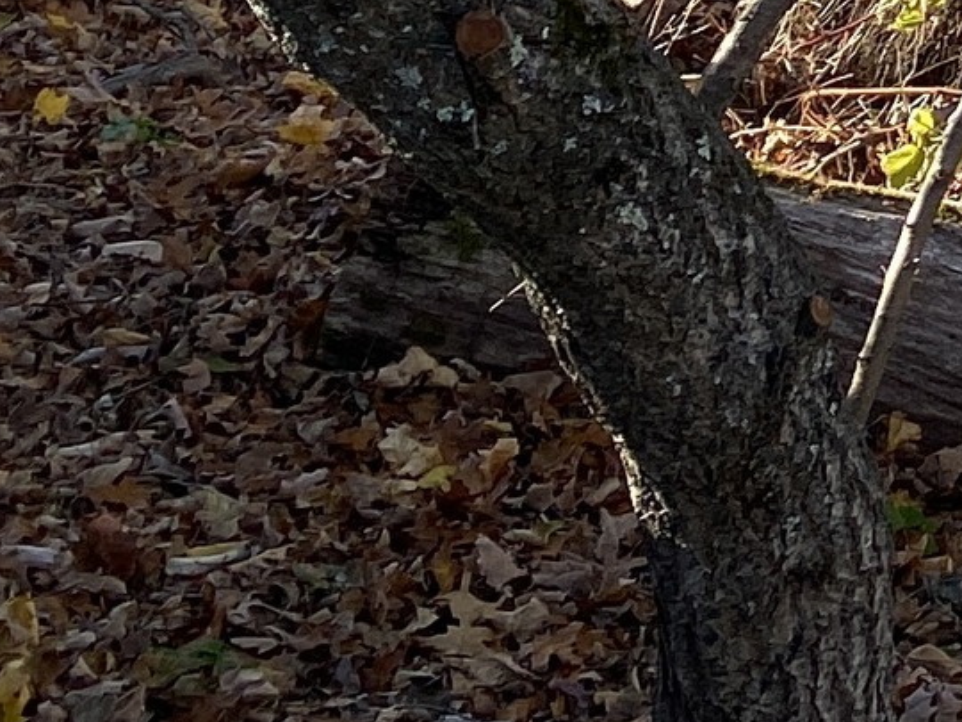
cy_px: -1300
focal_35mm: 148
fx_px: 4113
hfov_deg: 11.2
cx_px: 2309
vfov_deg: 8.6
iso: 32
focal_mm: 4.25
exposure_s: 1/793
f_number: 1.8
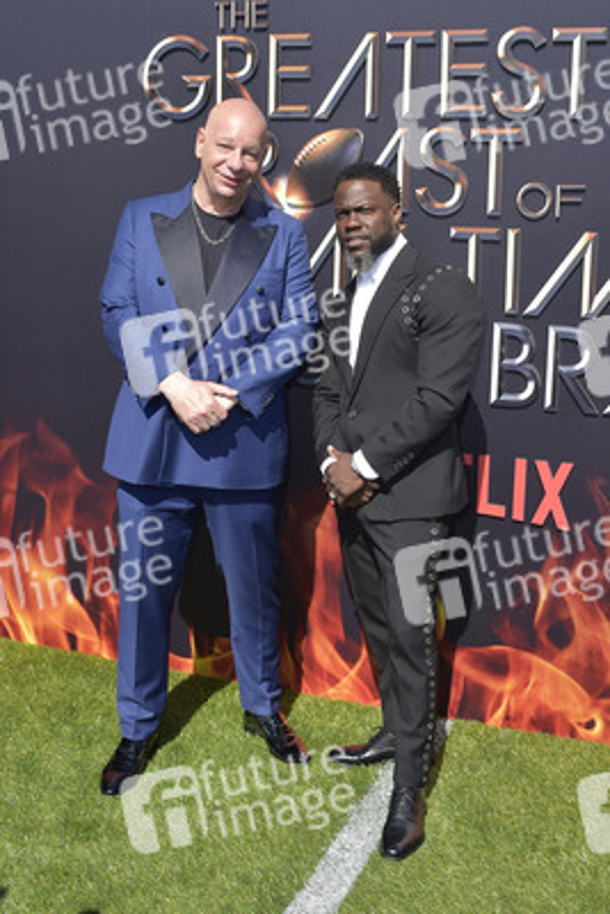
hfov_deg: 41.1
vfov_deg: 58.7
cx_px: 305
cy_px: 457
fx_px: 813
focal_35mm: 32
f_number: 8
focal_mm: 32
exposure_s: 1/250
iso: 250
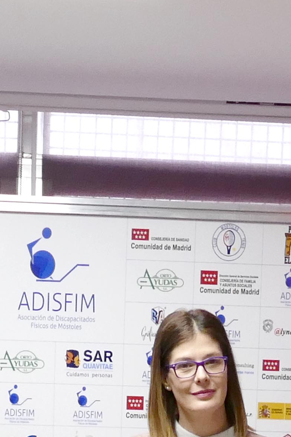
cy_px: 668
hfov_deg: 11.8
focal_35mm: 116
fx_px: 1406
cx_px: 66
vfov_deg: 16.1
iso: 800
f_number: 3.3
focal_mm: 9.12
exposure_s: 1/100
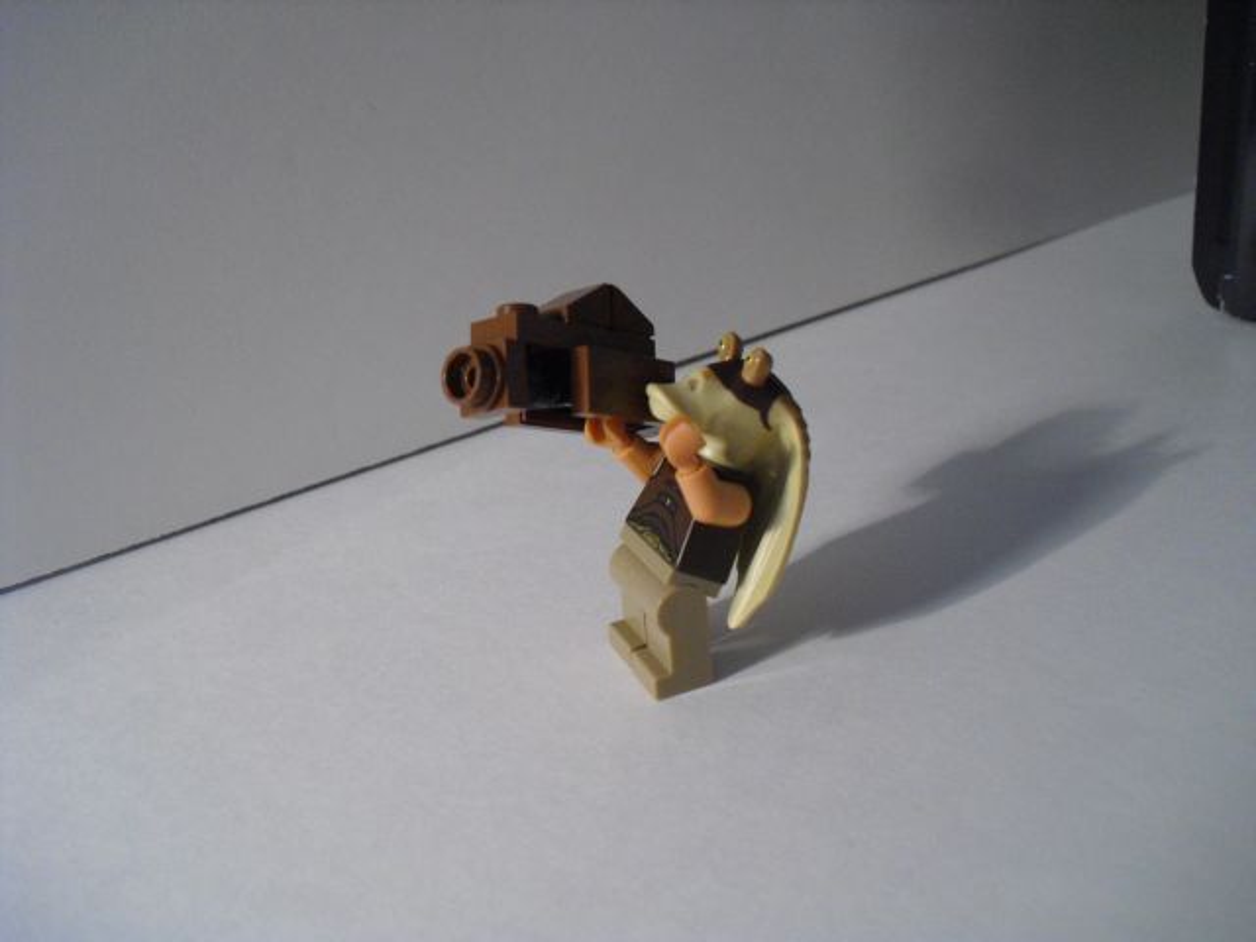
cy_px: 471
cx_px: 628
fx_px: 1306
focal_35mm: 36
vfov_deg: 39.7
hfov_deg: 51.4
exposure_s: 1/80
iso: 400
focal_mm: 6.3
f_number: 3.1
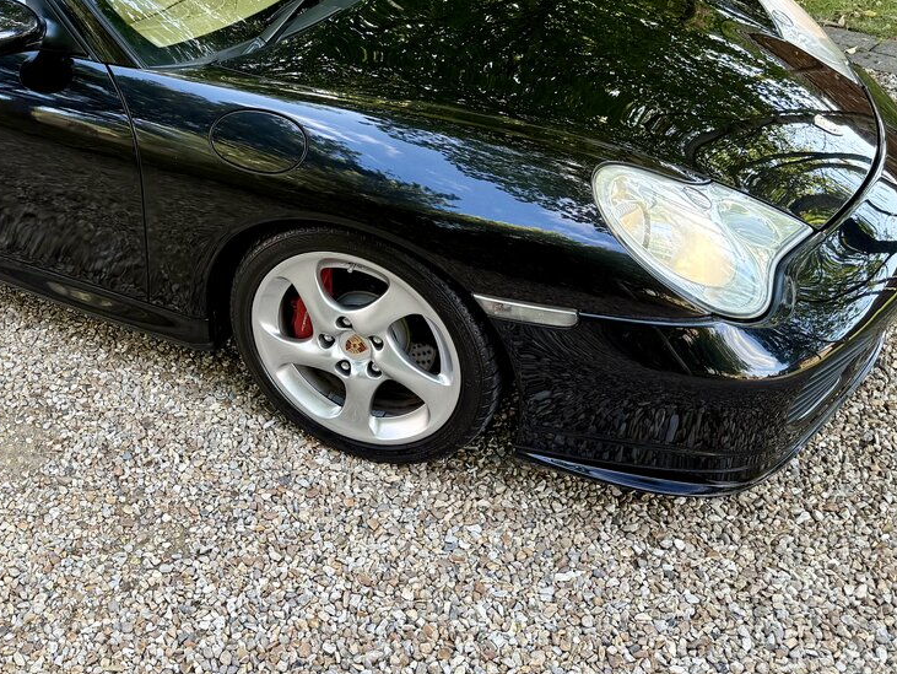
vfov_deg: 34.2
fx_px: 1089
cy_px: 253
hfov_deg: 43.5
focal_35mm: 42
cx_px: 239
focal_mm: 6.76
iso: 80
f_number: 1.78
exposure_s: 1/185
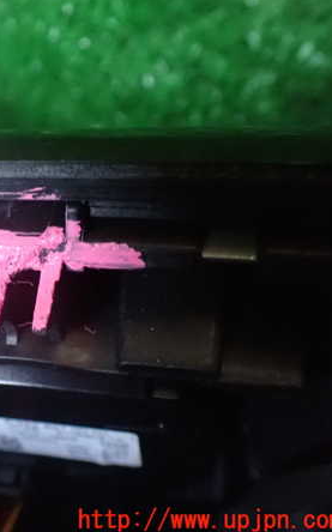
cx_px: -11
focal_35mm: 43
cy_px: 266
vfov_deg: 46.2
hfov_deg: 27.8
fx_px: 623
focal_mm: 5.4
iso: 1600
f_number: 2.3
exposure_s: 1/30
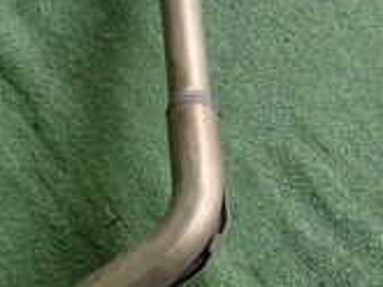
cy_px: 14
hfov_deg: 16.7
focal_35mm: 109
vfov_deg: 13.4
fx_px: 1207
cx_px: 545
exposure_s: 1/80
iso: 200
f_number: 2.3
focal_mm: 5.4
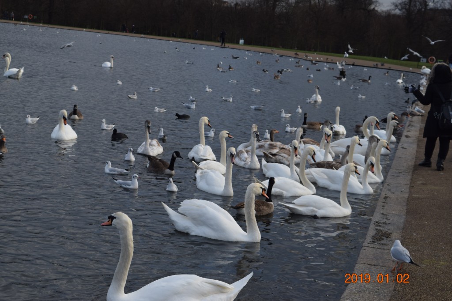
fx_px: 979
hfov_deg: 26.0
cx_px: 226
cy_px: 150
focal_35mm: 78
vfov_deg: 17.5
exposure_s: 1/250
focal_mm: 52
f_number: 8
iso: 320
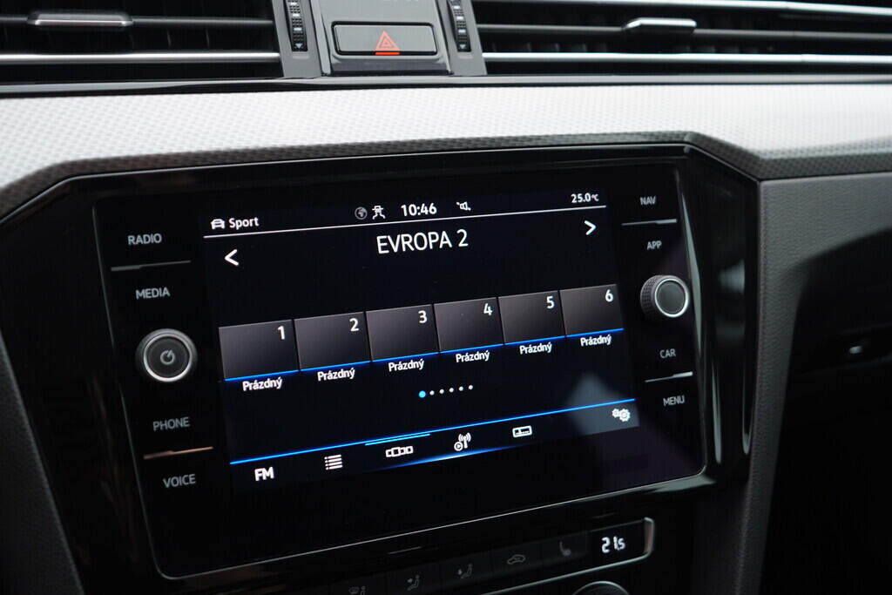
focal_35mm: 36
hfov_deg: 53.1
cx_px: 446
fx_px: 892
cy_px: 298
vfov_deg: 36.9
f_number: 2.8
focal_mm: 24
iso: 160
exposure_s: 1/40
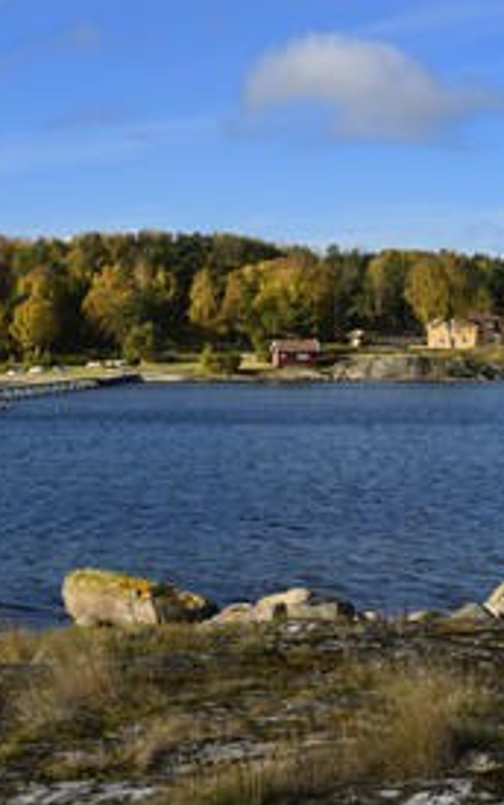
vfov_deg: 29.4
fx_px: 1538
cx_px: 223
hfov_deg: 18.6
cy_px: 401
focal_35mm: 70
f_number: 11
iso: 200
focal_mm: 45
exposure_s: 1/250
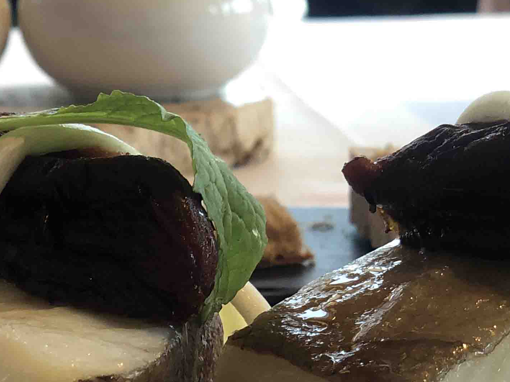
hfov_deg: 13.3
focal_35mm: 148
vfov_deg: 10.0
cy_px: 374
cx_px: 181
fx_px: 2180
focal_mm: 6
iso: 50
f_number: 2.4
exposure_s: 1/50
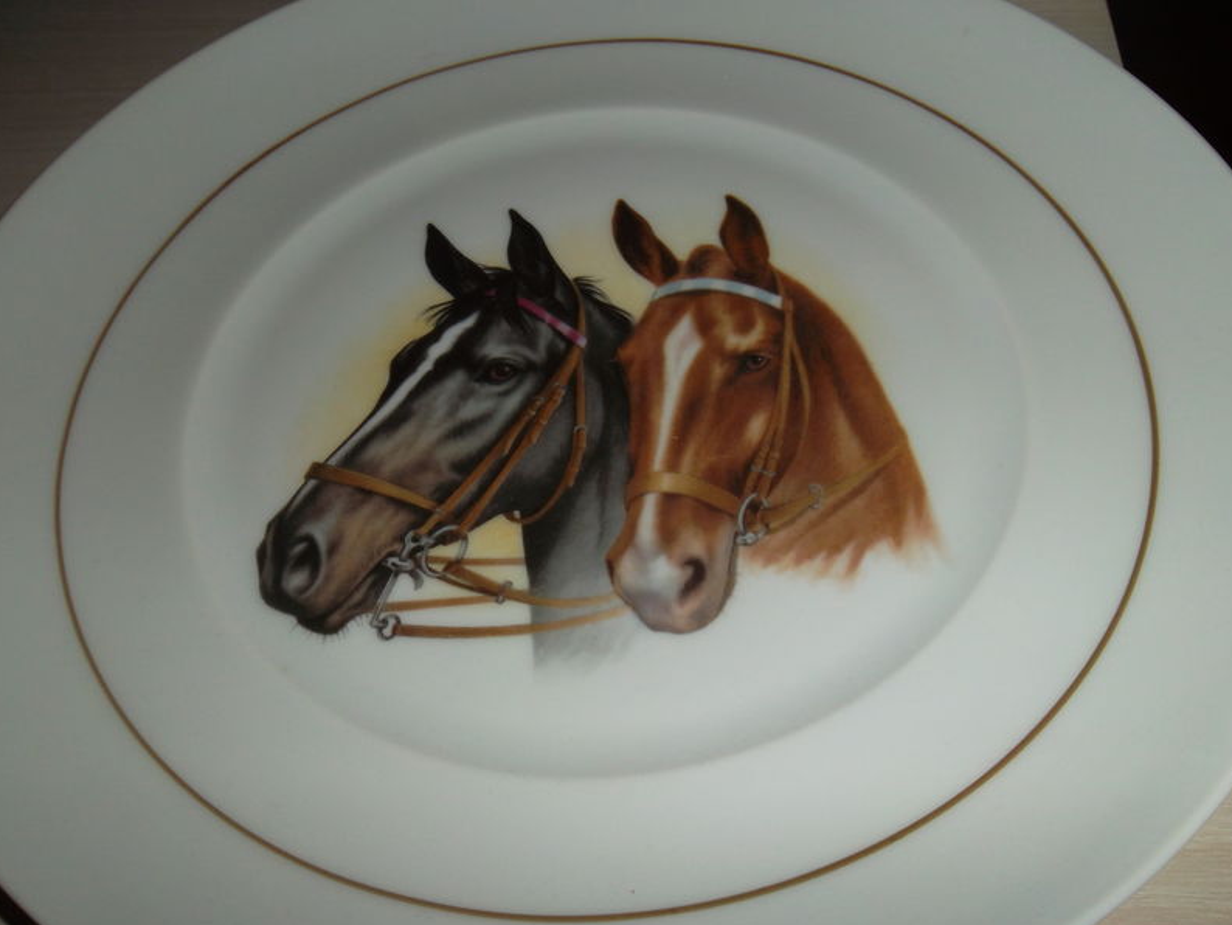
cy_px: 483
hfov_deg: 53.9
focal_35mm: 34
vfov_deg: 41.8
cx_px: 666
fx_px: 1210
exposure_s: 1/15
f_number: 3.5
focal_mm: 4.9
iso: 100
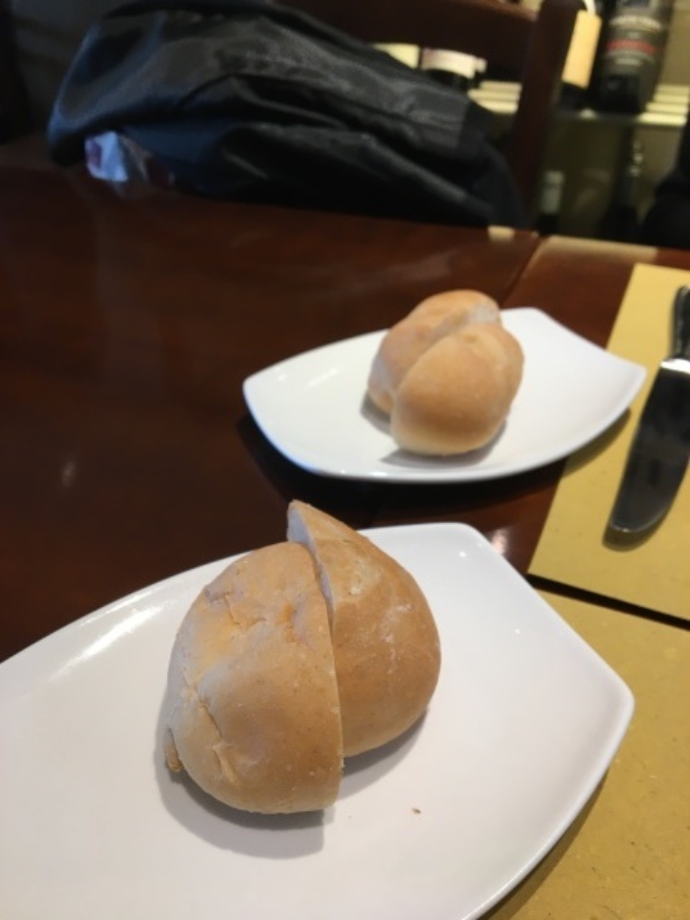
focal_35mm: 29
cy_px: 460
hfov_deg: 48.2
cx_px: 345
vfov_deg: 61.7
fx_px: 771
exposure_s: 1/30
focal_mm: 4.15
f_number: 2.2
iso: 25
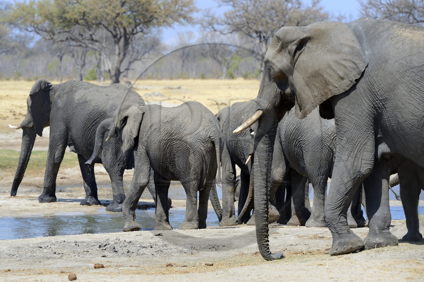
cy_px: 141
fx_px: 2707
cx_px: 212
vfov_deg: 6.0
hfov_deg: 9.0
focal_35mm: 230
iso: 400
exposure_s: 1/800
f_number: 8
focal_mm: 230
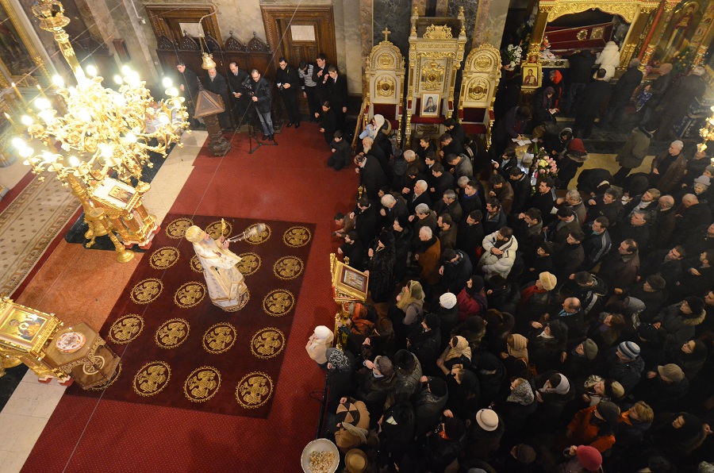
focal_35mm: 22
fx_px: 445
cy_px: 236
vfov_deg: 55.9
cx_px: 357
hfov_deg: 77.4
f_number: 4
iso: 3200
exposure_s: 1/40
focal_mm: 15
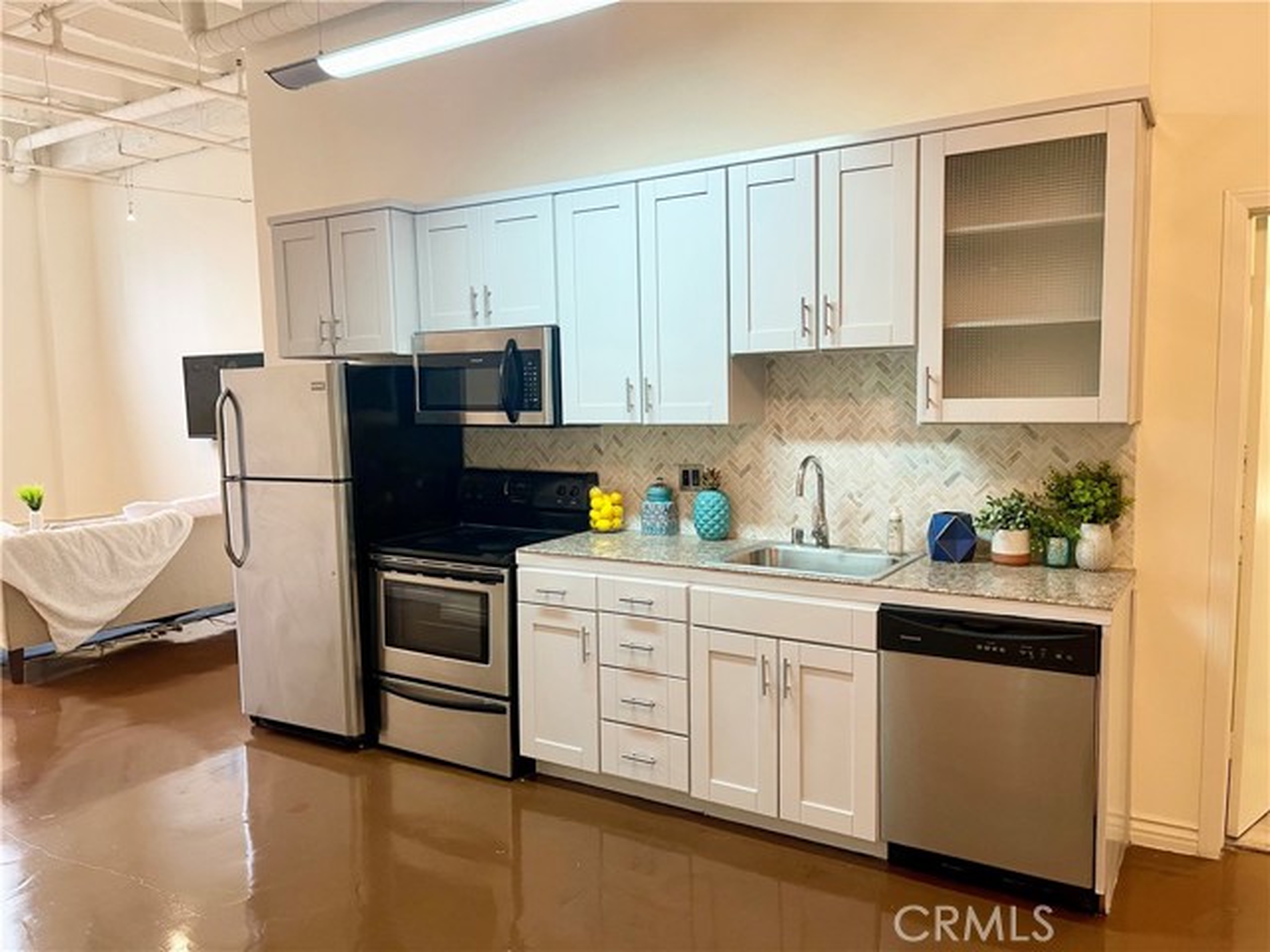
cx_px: 635
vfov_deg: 53.1
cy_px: 476
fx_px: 954
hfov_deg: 67.3
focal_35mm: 26
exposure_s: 1/60
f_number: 1.6
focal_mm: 5.1
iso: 200
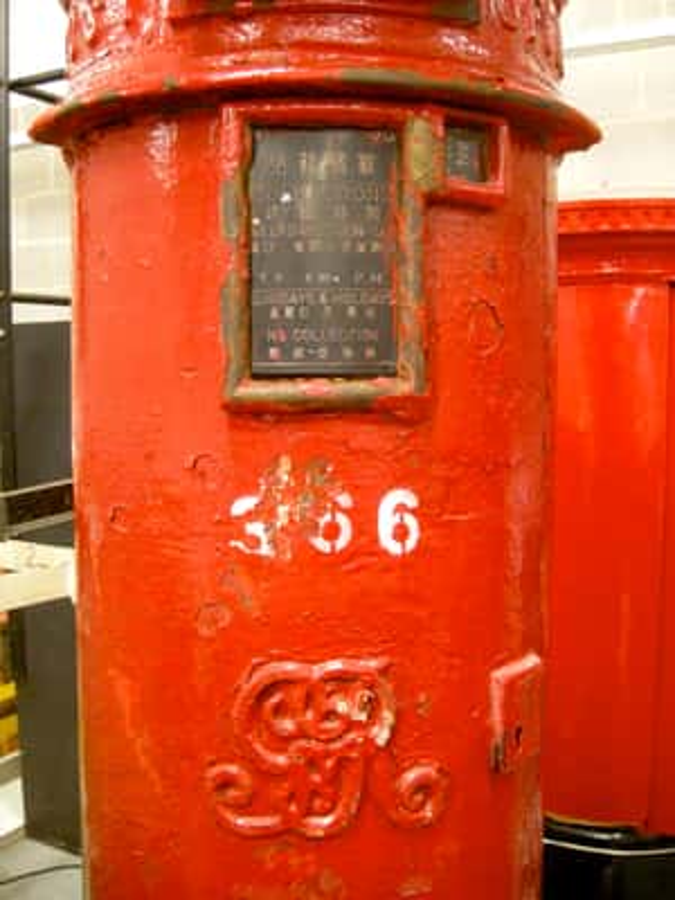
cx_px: 338
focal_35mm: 35
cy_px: 450
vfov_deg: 52.6
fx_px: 910
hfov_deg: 40.7
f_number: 2.7
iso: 473
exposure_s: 1/8
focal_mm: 7.5
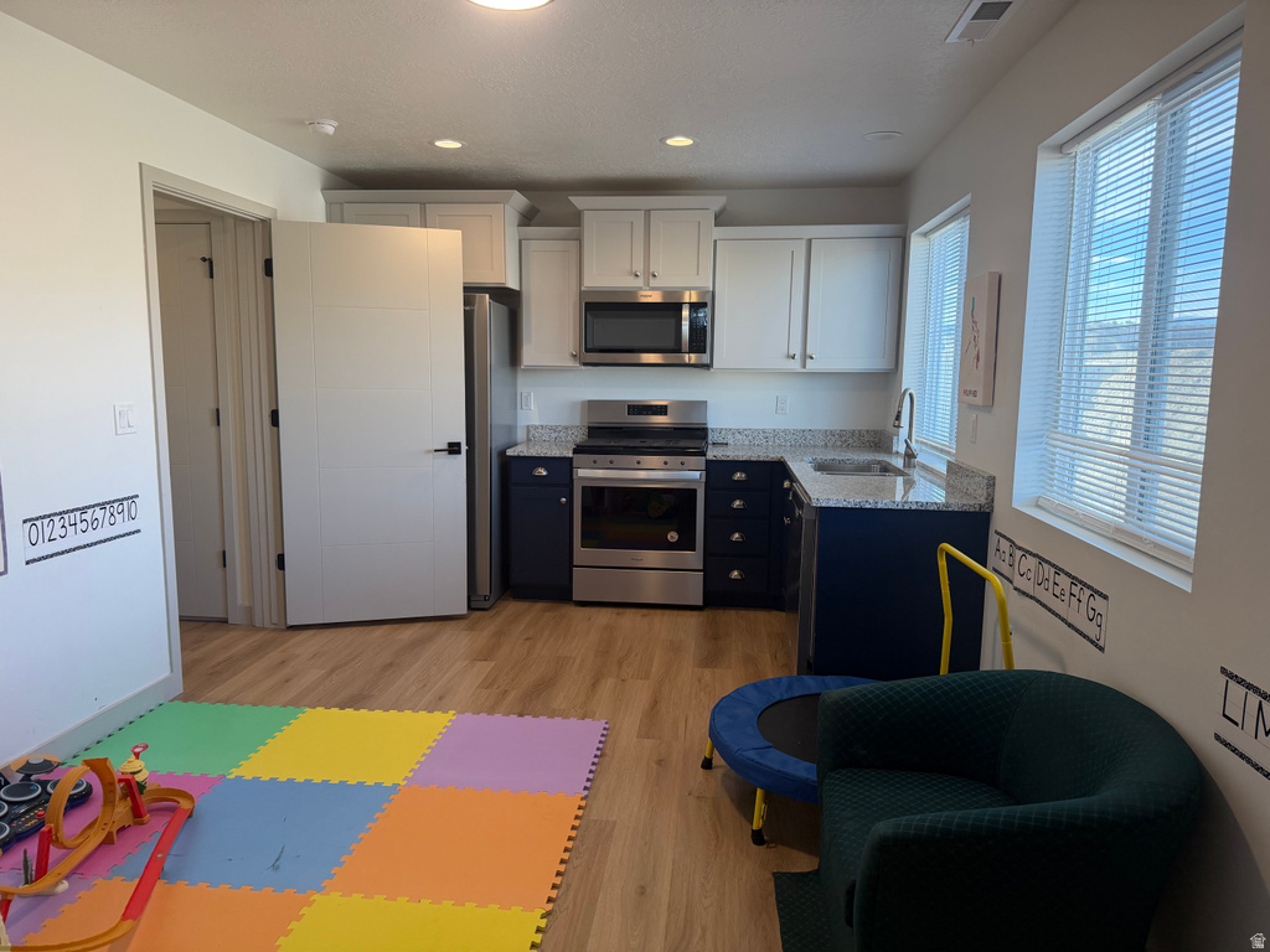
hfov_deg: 71.6
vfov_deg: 56.8
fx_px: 881
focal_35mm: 24
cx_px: 635
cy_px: 476
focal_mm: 6.76
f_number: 1.78
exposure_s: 1/186
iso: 125
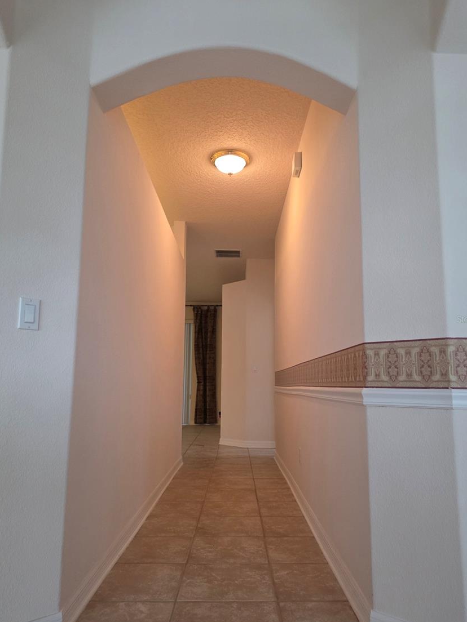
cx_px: 243
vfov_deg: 69.4
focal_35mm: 25
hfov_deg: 54.9
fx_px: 450
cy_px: 319
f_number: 1.7
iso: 640
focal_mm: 6.3
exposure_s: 1/120
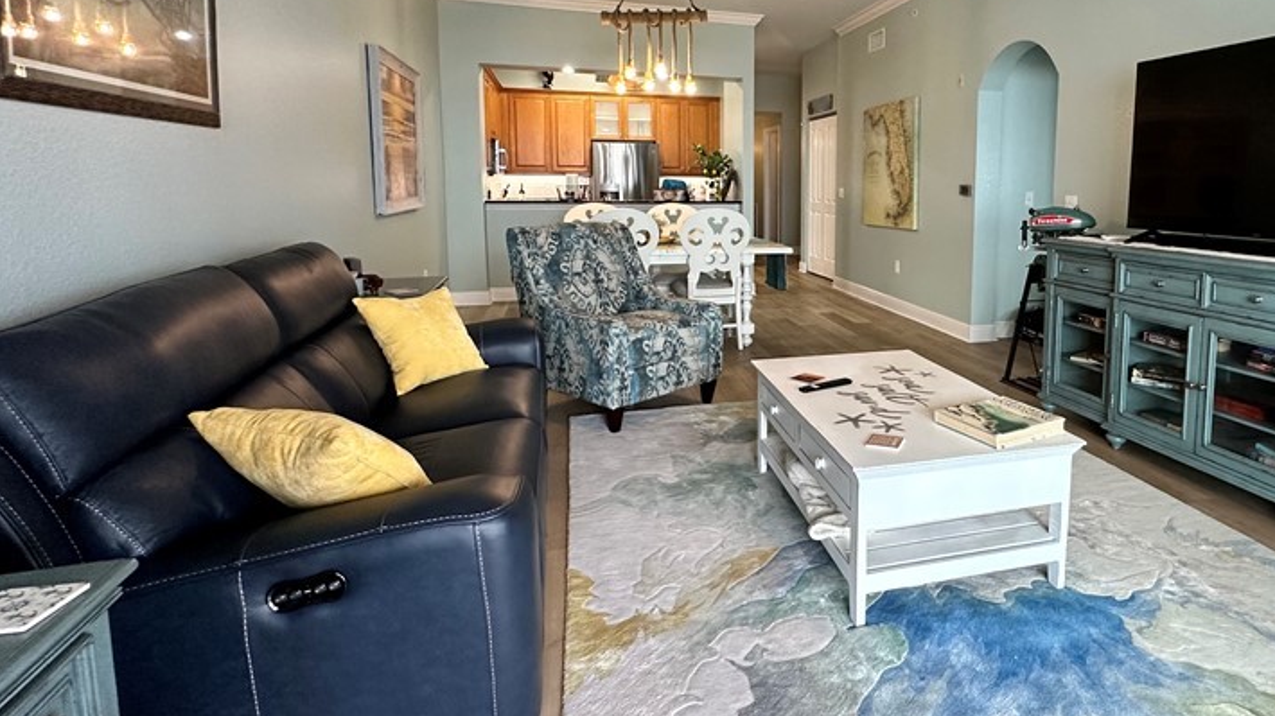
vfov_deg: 50.8
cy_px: 260
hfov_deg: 79.4
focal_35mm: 22
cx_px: 815
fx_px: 744
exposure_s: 1/120
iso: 320
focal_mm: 2.22
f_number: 2.2
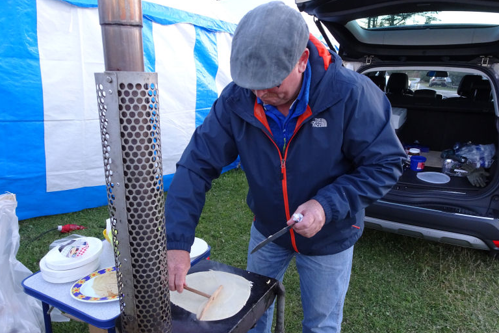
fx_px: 360
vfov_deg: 49.3
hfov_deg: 69.4
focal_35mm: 26
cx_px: 247
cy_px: 194
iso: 250
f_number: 3.5
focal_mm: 4.1
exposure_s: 1/60
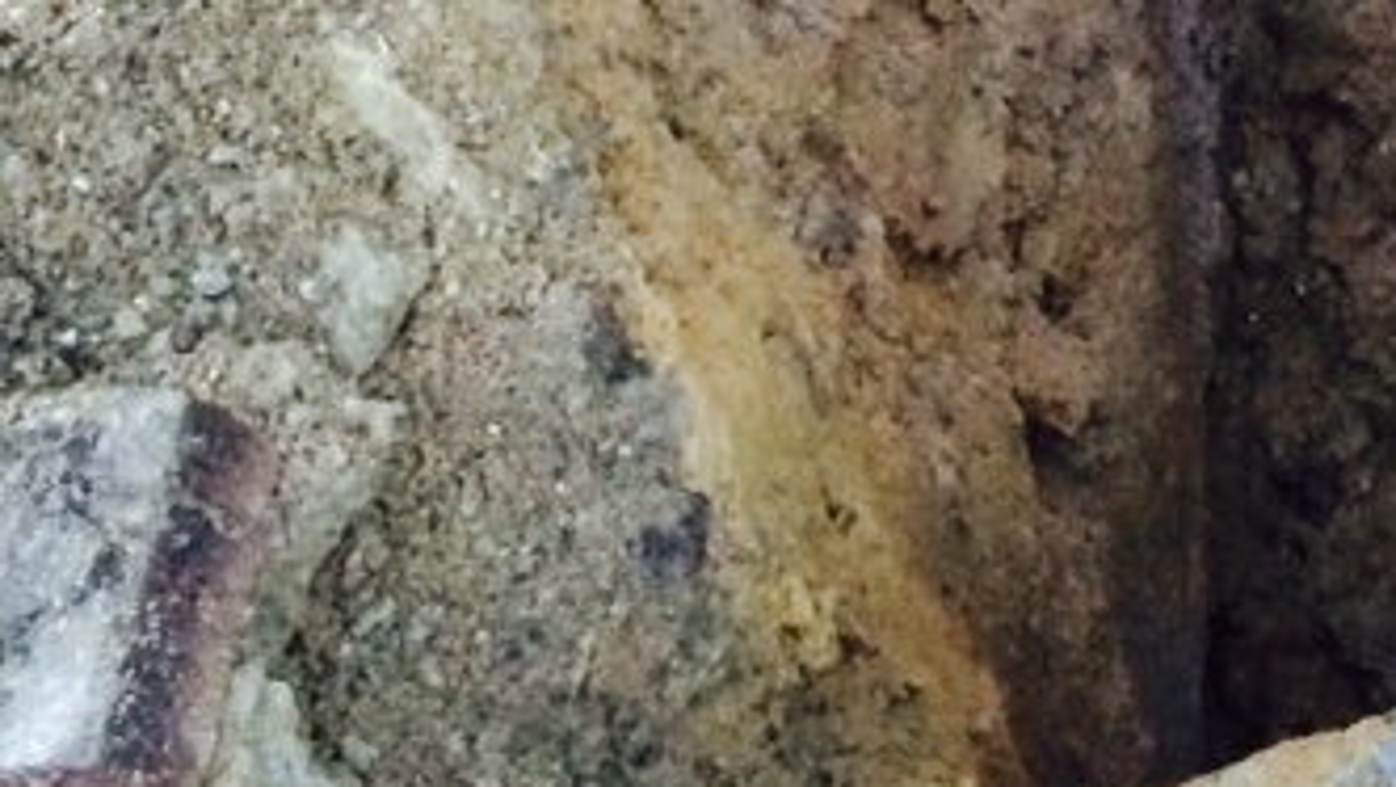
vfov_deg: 8.5
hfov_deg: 15.9
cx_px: 1951
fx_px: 4666
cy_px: -1313
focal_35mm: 126
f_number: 2.2
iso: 250
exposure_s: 1/30
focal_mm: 4.12
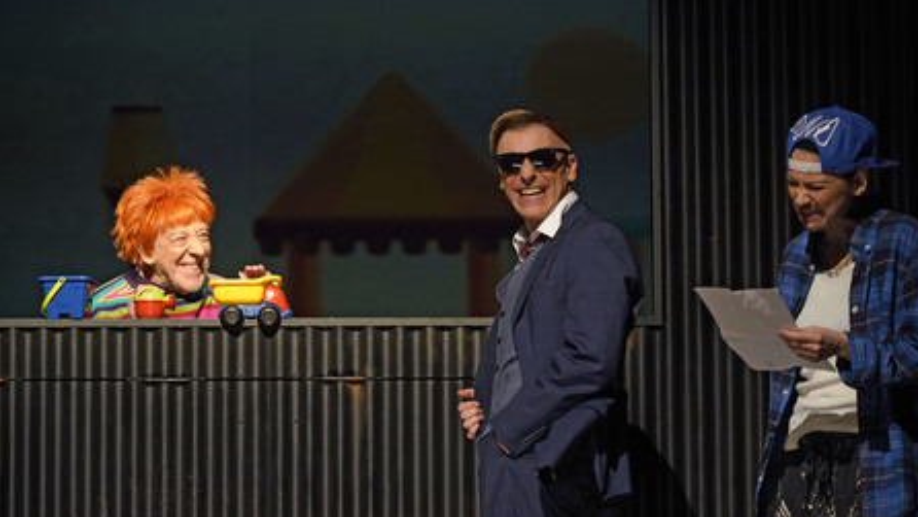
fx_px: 3530
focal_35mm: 145
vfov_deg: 8.4
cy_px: 290
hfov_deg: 14.8
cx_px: 462
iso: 2000
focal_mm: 137
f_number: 5.6
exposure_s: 1/250
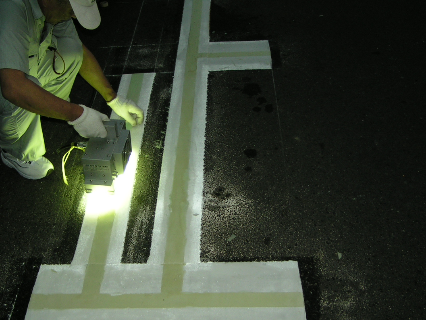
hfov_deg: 41.1
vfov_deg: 31.5
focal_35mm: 46
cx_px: 179
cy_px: 175
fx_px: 566
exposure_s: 1/250
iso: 50
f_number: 2.8
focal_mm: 5.8
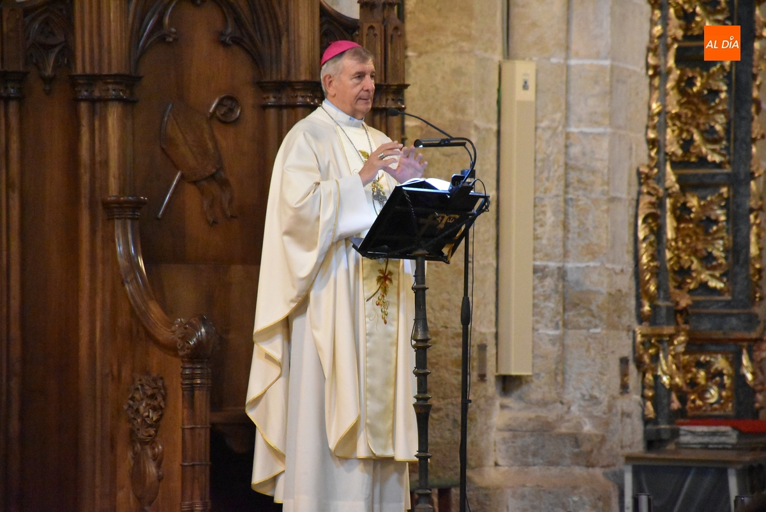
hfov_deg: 9.8
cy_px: 256
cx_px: 383
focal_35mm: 210
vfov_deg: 6.6
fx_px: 4471
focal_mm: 140
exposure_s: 1/125
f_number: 5.6
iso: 10000
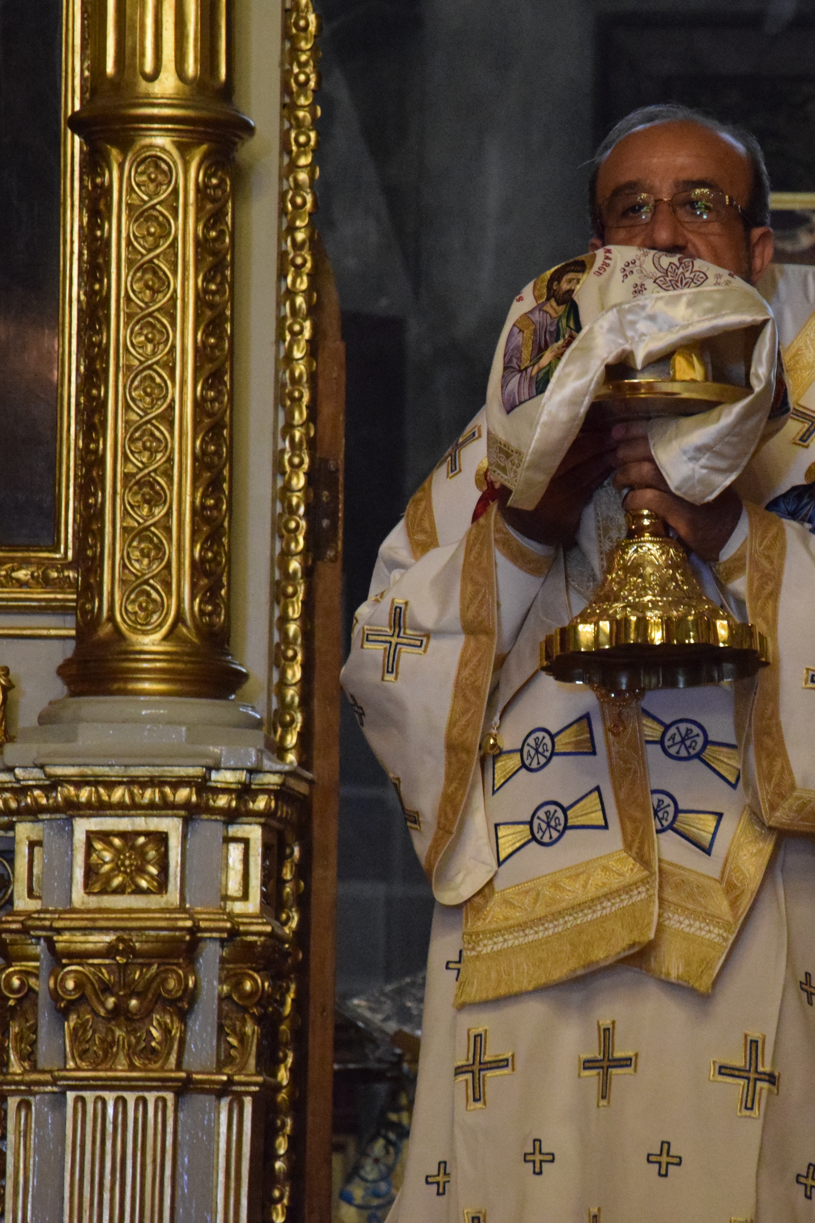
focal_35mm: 237
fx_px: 8040
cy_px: 612
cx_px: 602
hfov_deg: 5.8
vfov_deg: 8.7
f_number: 5.6
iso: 5600
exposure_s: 1/60
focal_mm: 105
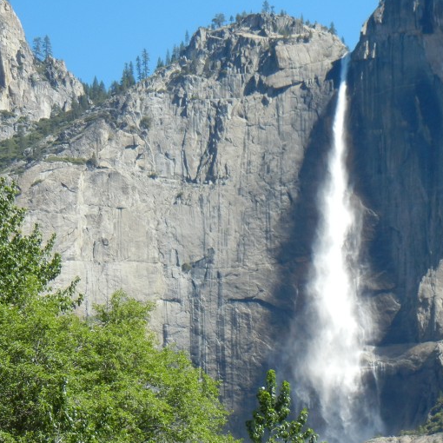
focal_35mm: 158
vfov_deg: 11.1
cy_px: 255
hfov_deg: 11.0
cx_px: 331
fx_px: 2288
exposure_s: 1/506
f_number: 4.4
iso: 160
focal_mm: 16
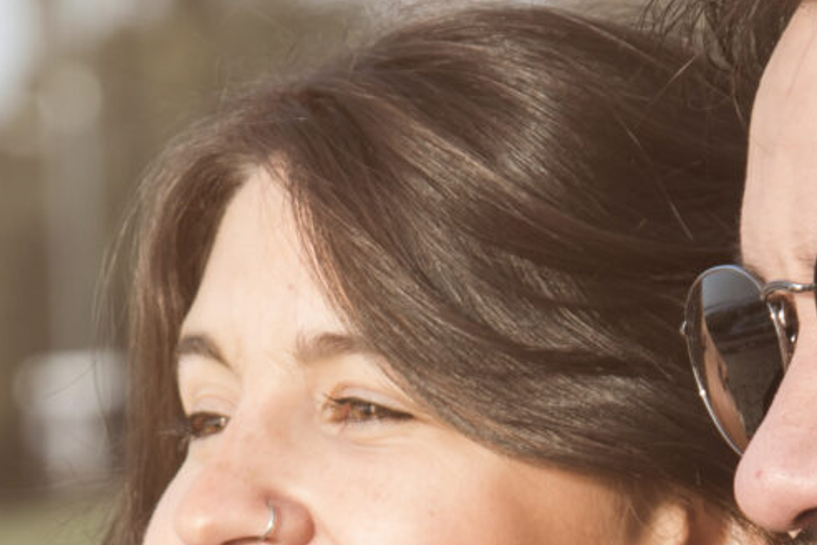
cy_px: 849
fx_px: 10850
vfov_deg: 2.9
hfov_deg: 4.3
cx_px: -10
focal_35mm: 478
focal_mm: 92
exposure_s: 1/125
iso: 100
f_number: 5
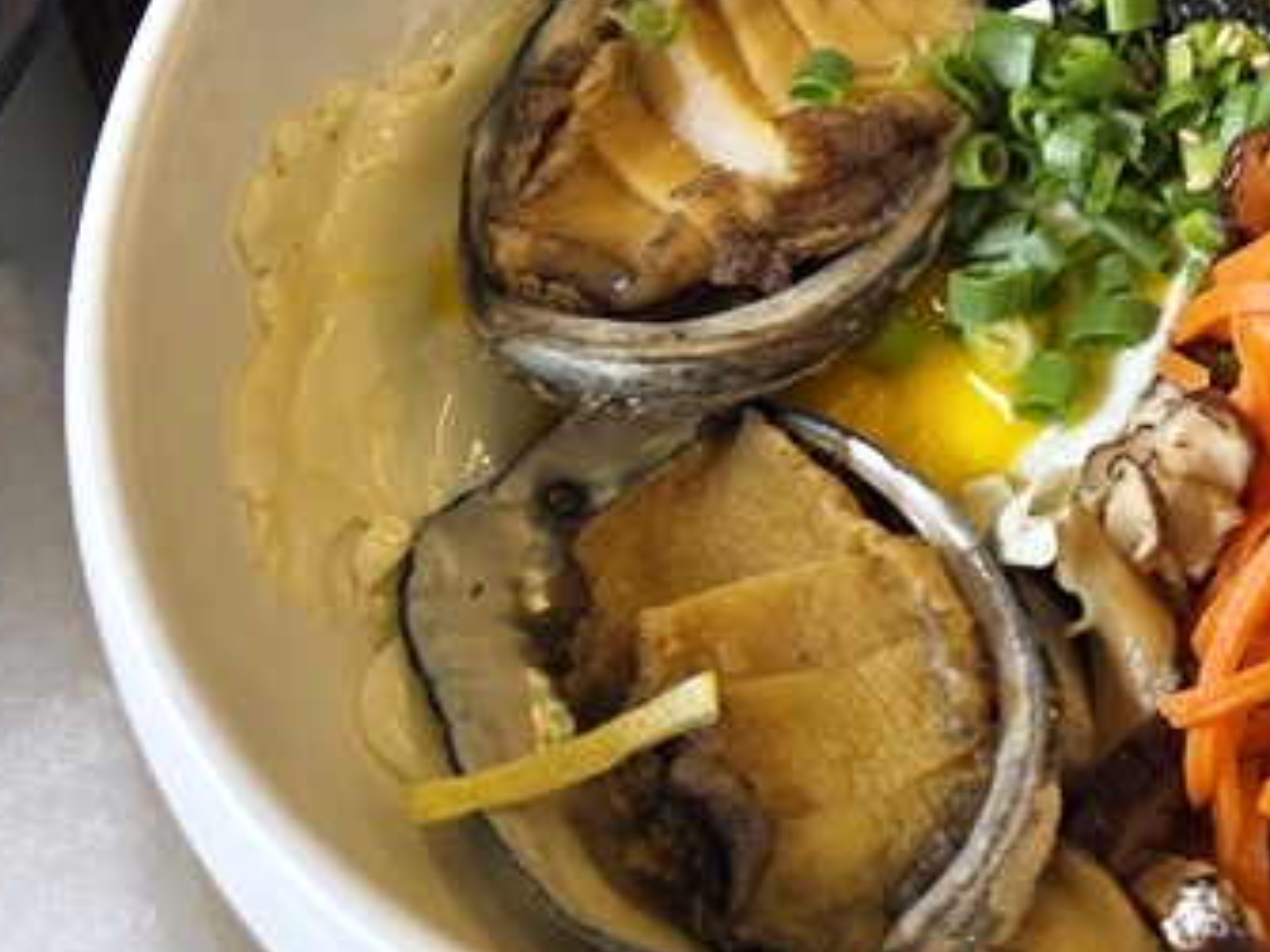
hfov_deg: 39.7
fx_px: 1614
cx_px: 1156
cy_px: 182
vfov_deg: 31.9
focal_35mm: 44
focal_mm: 6.3
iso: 25
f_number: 1.7
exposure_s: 1/120
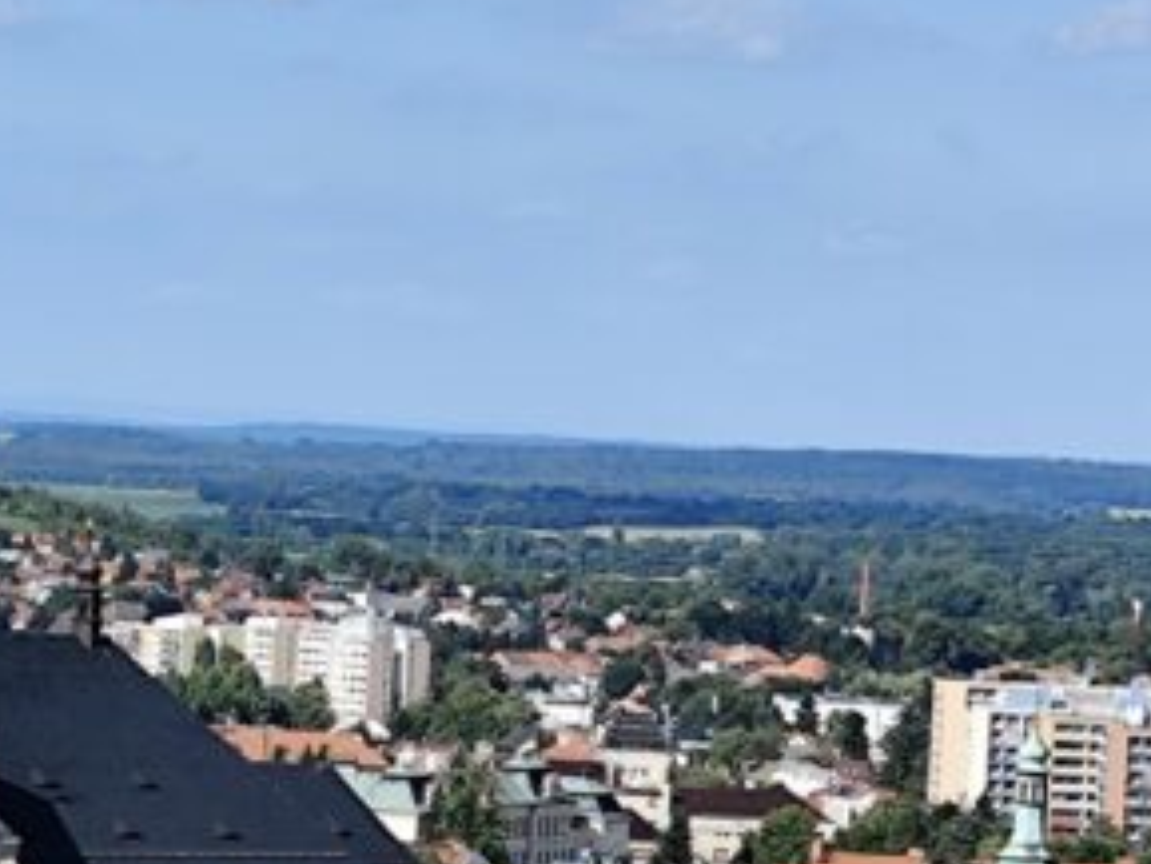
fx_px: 8216
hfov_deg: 8.0
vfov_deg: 6.0
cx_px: 904
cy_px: 852
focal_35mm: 247
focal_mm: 6.19
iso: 50
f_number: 1.65
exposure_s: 1/997
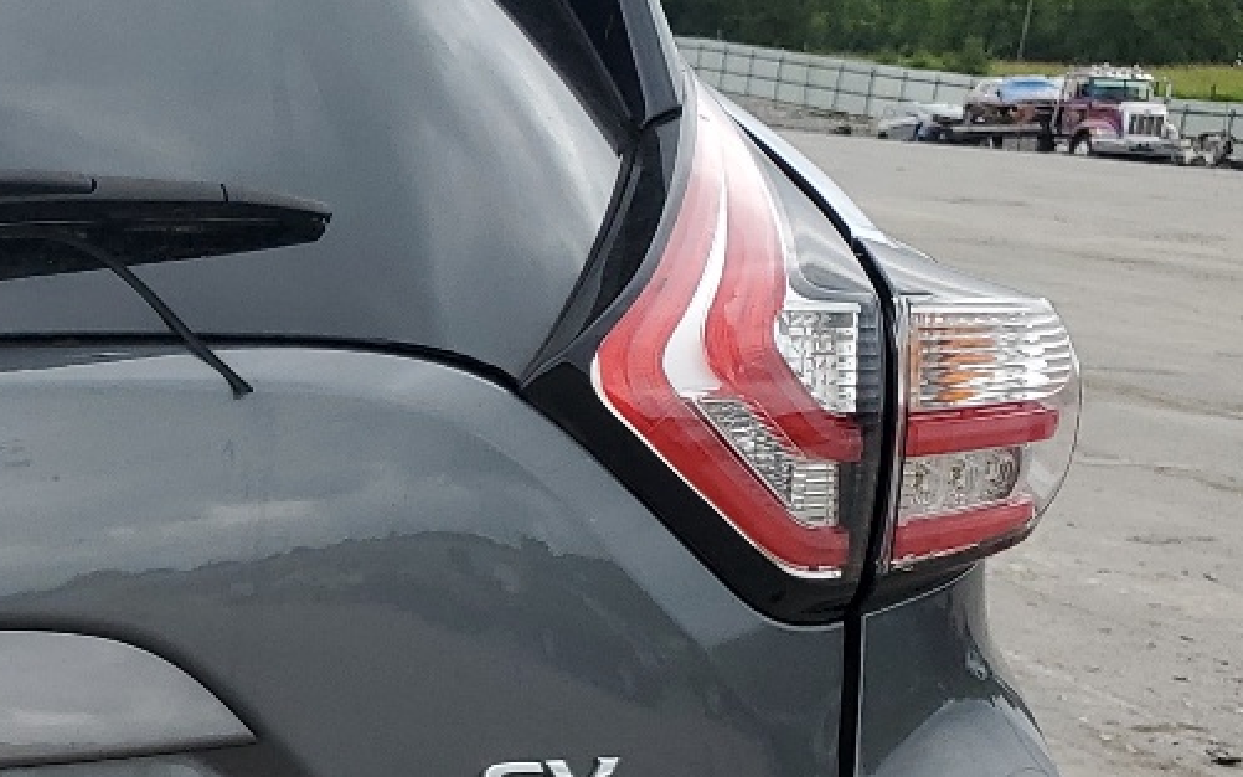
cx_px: -394
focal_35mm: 88
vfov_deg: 14.5
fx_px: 2981
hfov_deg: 21.2
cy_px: 884
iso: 50
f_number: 1.5
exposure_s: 1/1667
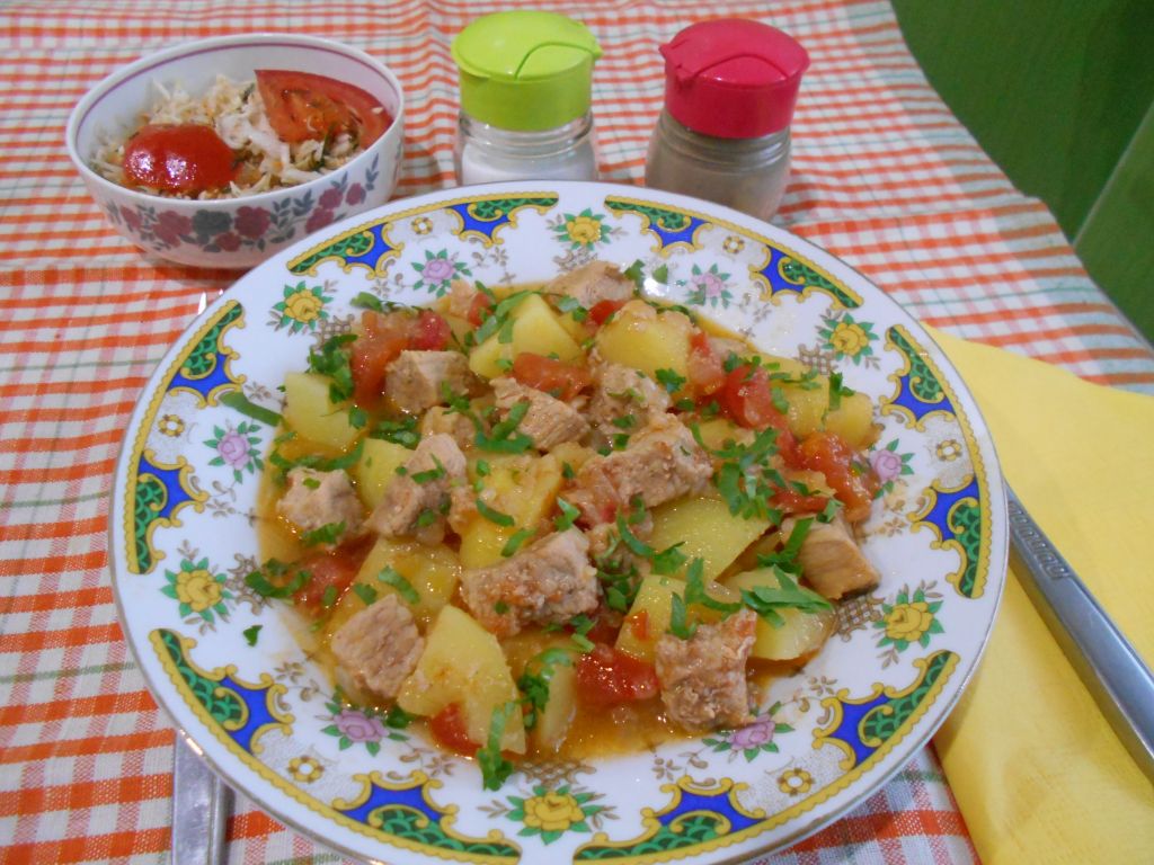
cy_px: 432
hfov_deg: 67.3
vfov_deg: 53.1
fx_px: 867
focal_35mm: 26
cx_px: 577
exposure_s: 1/20
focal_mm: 4.6
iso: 800
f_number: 3.2
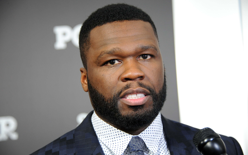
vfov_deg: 12.1
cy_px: 79
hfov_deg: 19.3
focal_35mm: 108
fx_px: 730
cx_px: 124
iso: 2000
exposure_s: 1/100
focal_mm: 105
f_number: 5.6
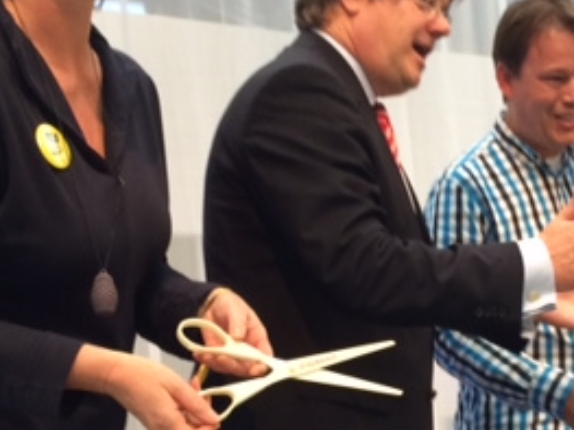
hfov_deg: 26.3
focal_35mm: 73
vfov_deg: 19.9
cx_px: 447
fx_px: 1210
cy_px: 356
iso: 100
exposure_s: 1/30
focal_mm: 4.12
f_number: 2.2
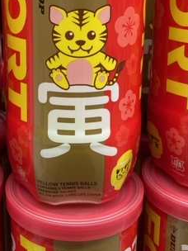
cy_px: 69
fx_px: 427
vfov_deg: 32.2
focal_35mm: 59
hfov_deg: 24.7
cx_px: 62
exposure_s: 1/50
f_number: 1.8
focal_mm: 3.99
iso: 64
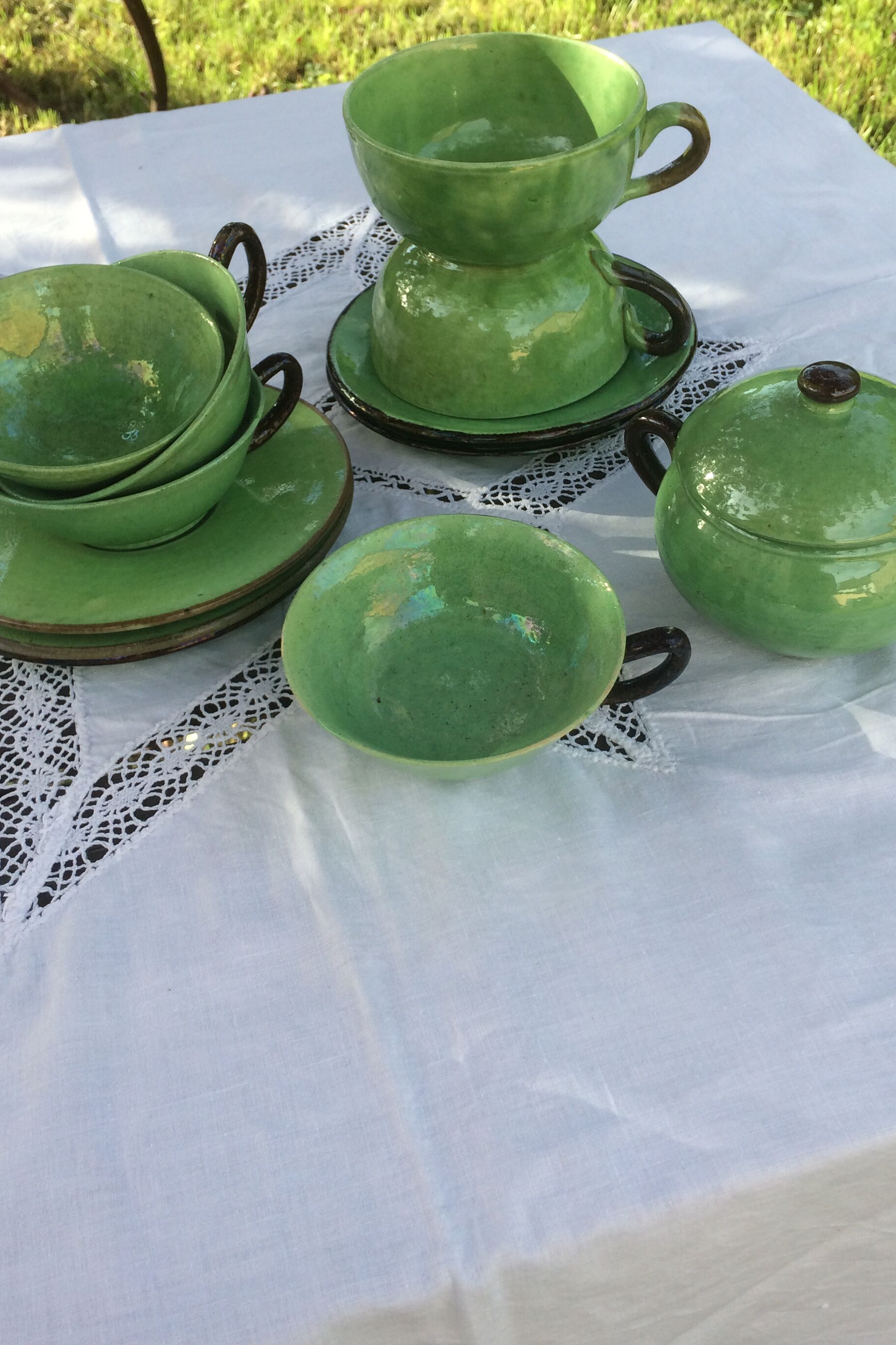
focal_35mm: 36
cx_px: 495
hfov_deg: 36.8
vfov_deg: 53.0
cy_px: 602
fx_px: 1344
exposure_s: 1/376
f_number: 2.2
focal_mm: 4.15
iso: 32
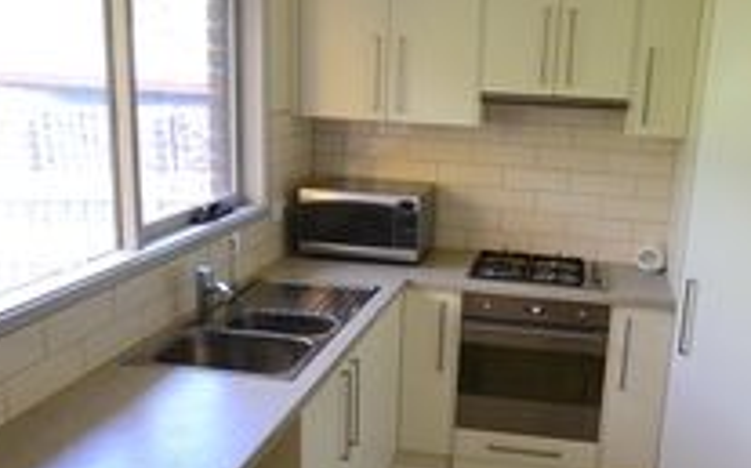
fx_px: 780
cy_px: 267
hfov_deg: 51.1
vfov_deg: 33.3
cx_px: 446
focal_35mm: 38
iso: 800
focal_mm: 11
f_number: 7.1
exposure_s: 1/60
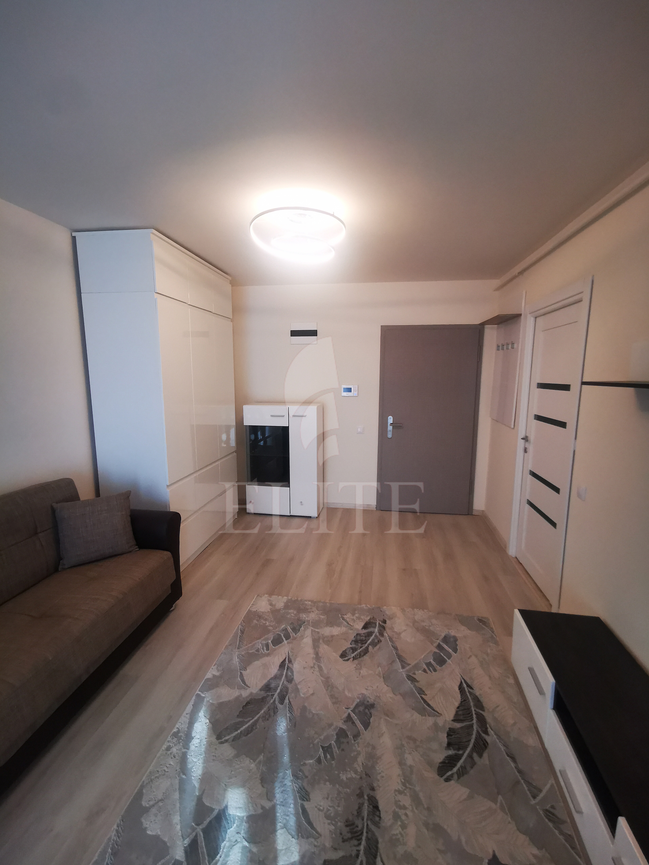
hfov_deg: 78.1
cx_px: 324
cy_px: 432
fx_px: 400
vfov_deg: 94.5
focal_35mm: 16
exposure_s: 1/40
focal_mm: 2.35
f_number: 2.2
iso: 160
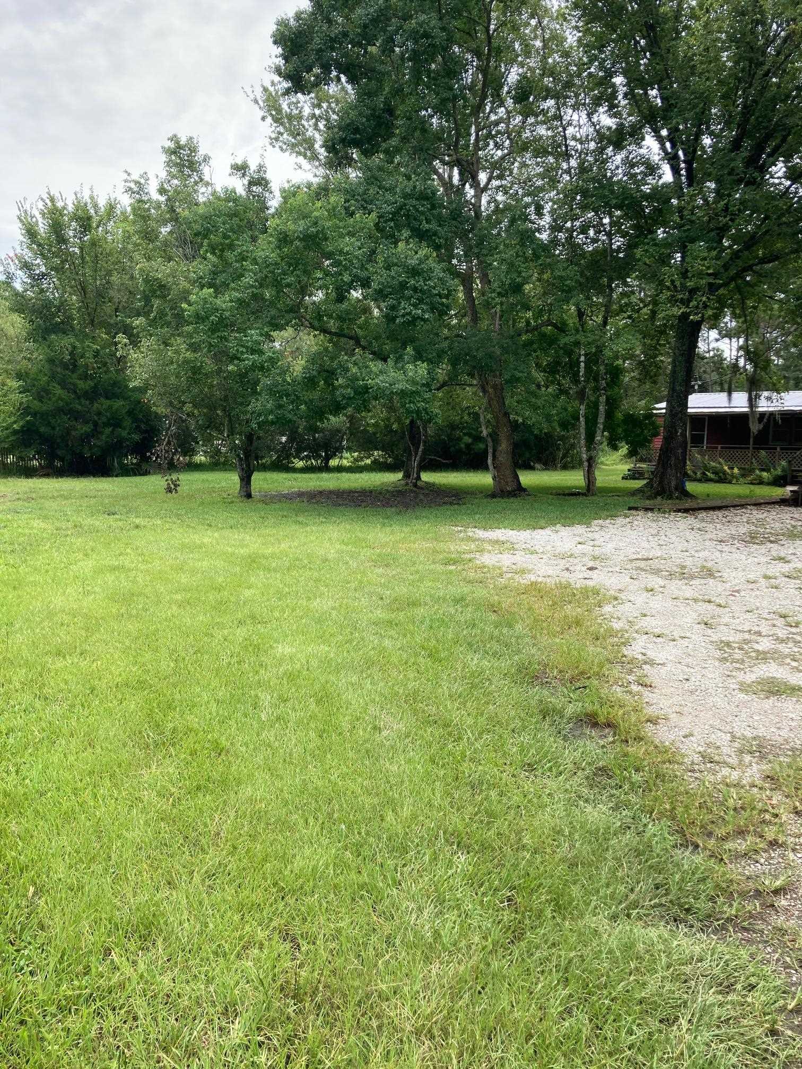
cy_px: 534
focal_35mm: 28
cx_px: 401
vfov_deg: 63.4
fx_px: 865
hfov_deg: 49.7
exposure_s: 1/615
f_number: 1.8
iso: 20
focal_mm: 3.99
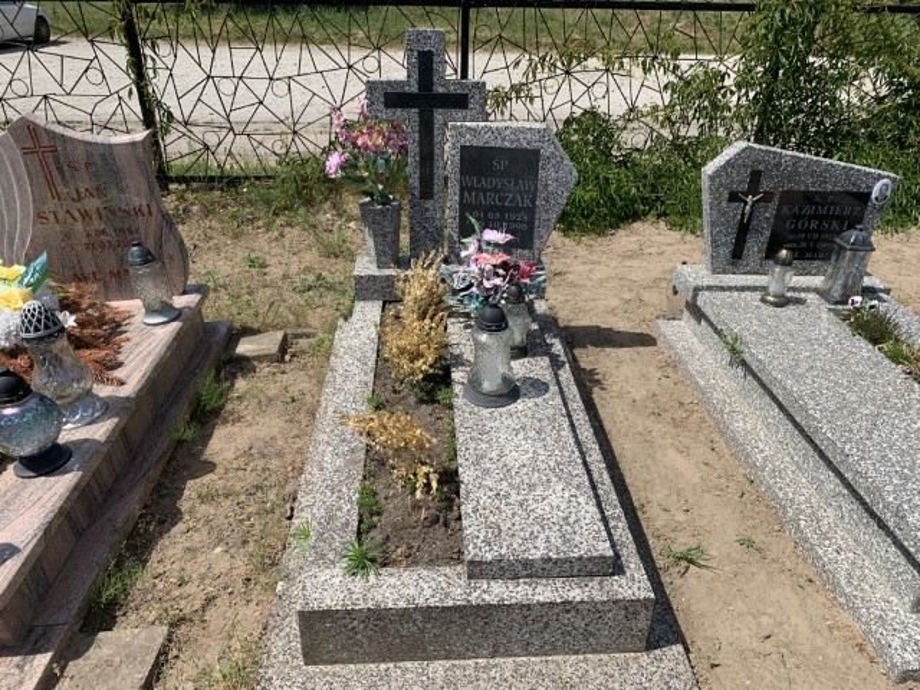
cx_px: 460
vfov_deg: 53.1
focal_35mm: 26
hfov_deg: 67.3
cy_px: 345
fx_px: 691
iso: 25
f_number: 1.8
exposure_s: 1/2421
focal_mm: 4.25
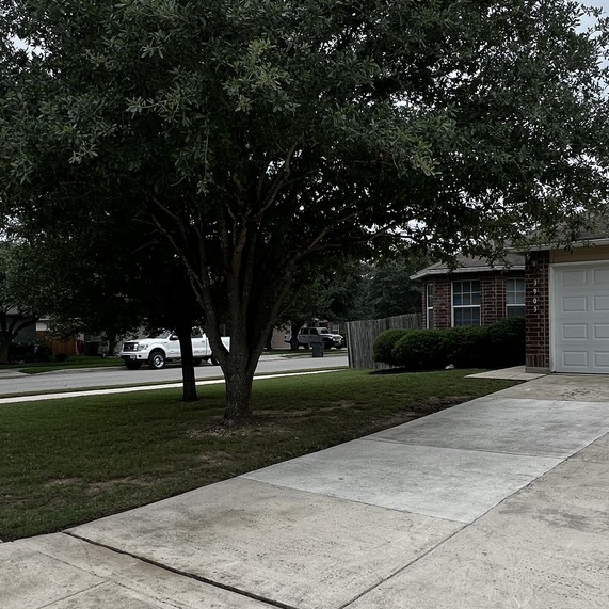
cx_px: 332
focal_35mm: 29
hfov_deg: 55.5
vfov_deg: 55.6
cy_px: 330
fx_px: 577
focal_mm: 1.57
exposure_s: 1/364
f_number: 1.8
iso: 32
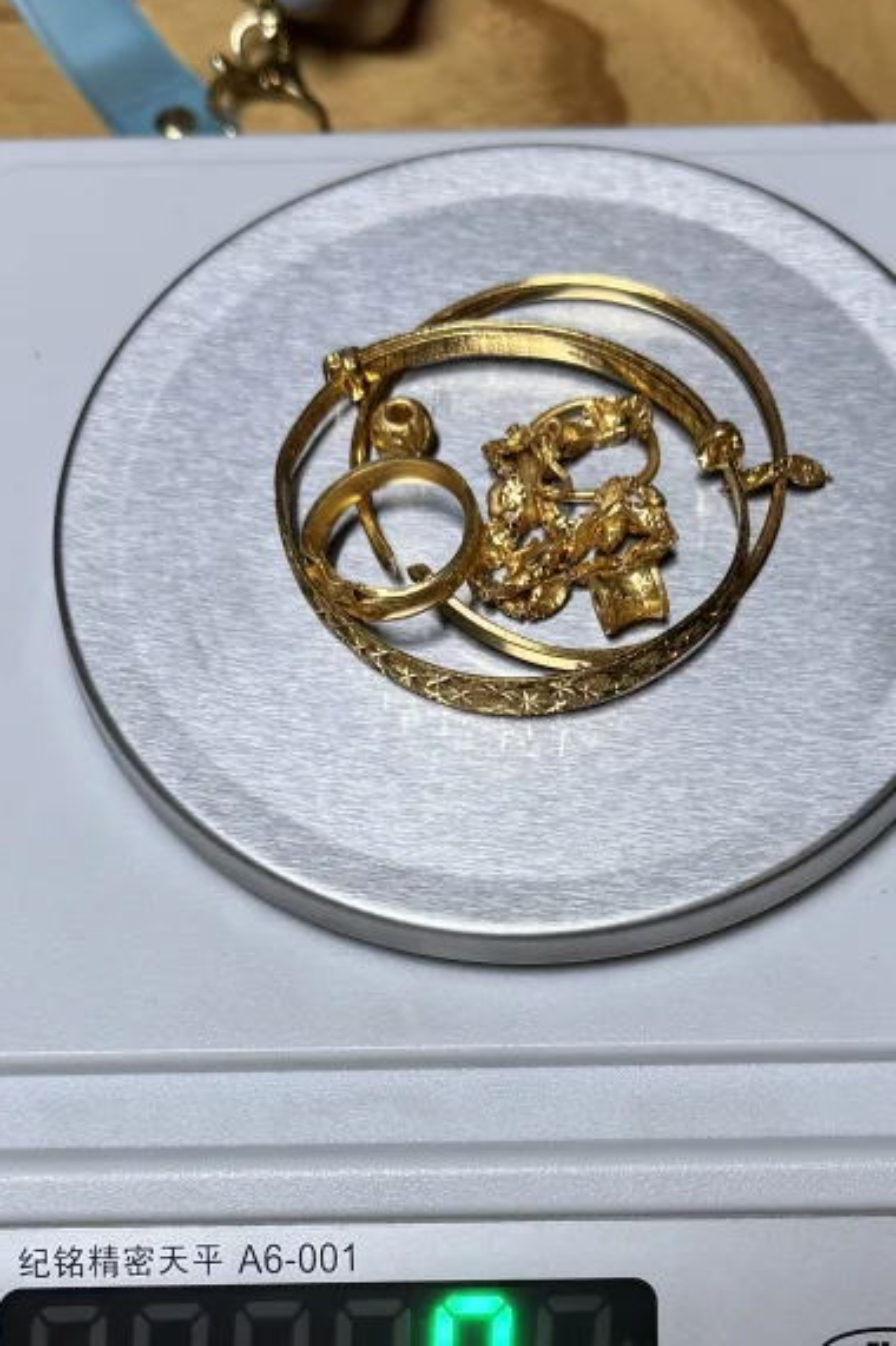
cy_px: 1101
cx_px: 547
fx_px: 2355
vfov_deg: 31.0
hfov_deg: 21.5
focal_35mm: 63
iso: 80
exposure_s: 1/121
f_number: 1.78
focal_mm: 6.76
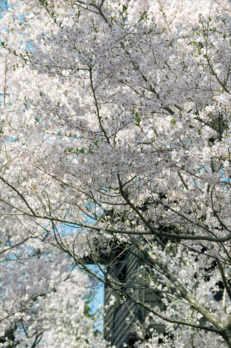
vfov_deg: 5.1
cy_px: 174
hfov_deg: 3.4
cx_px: 116
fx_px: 3910
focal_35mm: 405
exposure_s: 1/250
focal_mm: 270
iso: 200
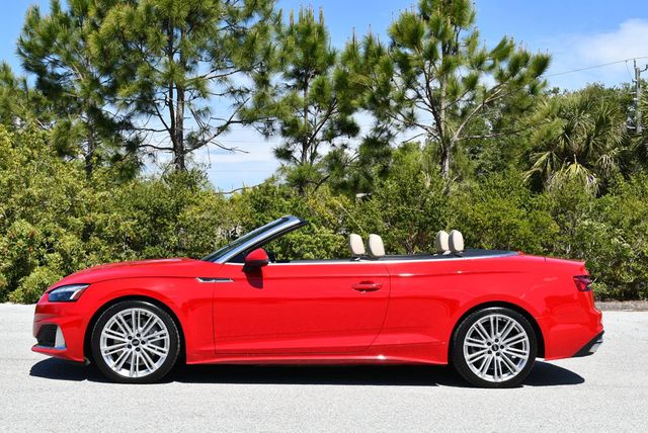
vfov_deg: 26.0
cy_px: 216
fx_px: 937
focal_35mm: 52
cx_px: 324
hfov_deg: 38.2
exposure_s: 1/250
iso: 110
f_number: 8
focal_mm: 26
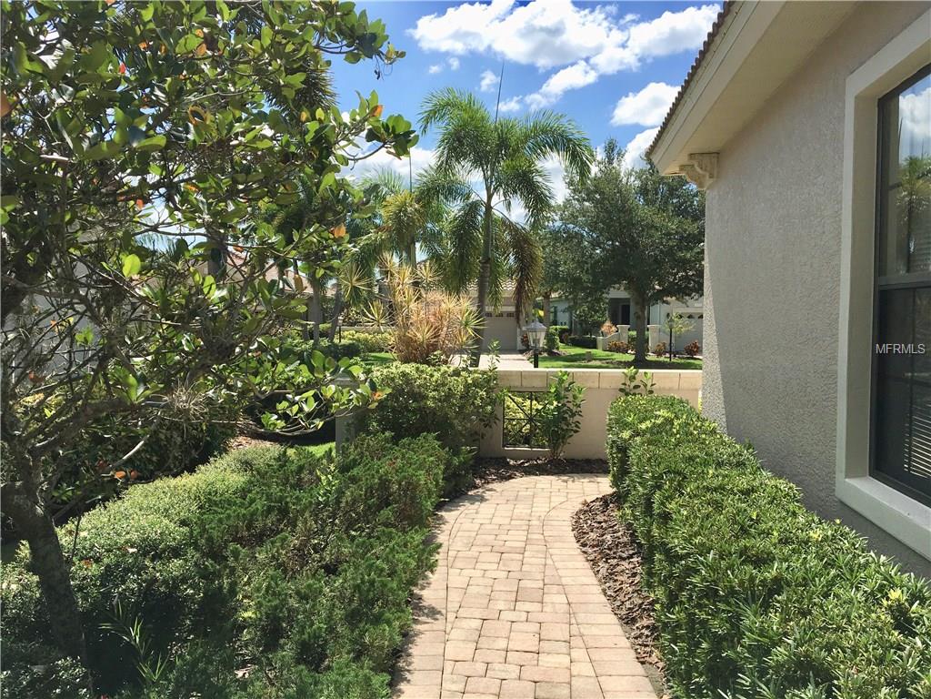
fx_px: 780
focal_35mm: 29
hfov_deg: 61.7
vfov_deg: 48.2
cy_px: 350
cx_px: 466
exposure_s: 1/2079
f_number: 2.2
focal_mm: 4.15
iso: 25
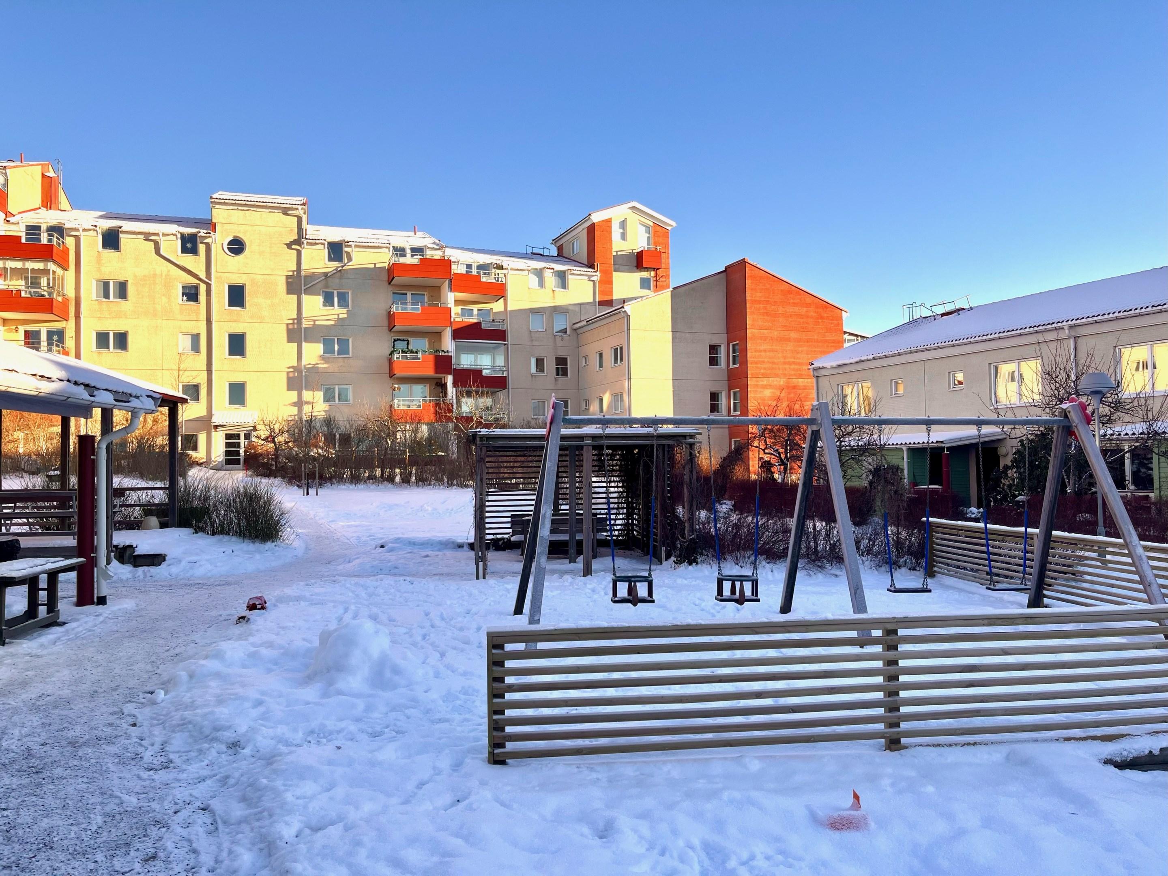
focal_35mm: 26
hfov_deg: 67.3
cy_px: 438
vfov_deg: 53.1
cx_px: 584
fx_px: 877
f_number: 1.6
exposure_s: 1/1536
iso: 50
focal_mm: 5.1
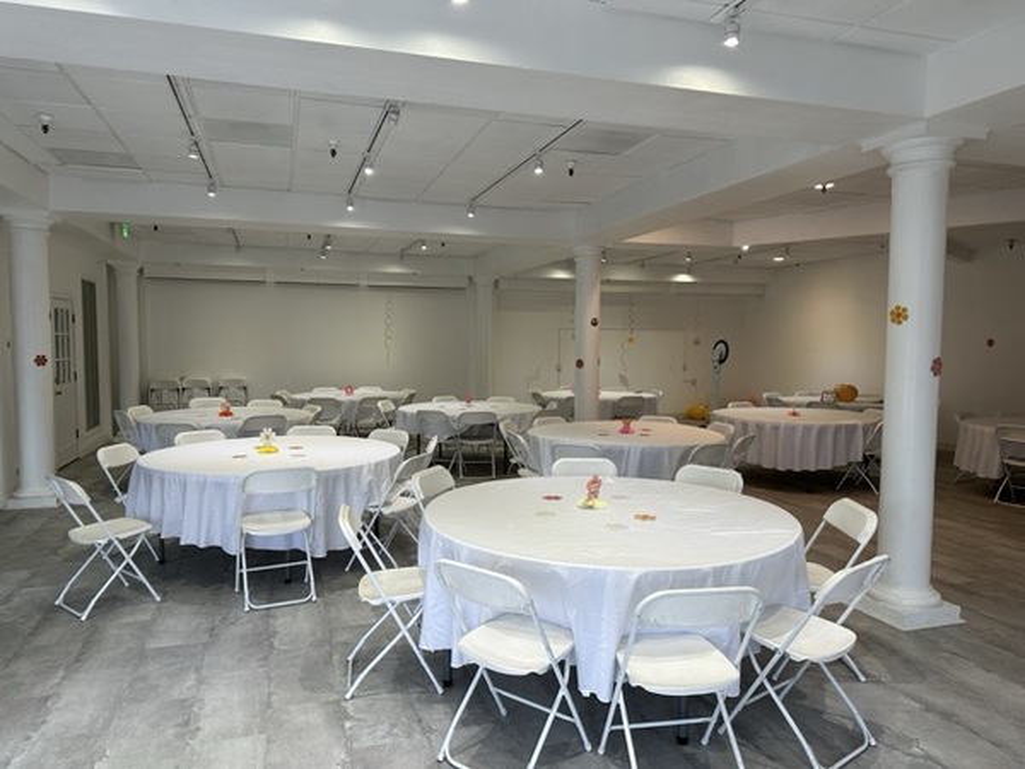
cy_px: 384
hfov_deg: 71.6
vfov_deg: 56.8
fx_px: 711
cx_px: 512
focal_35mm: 24
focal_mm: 6.86
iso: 125
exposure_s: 1/120
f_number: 1.78
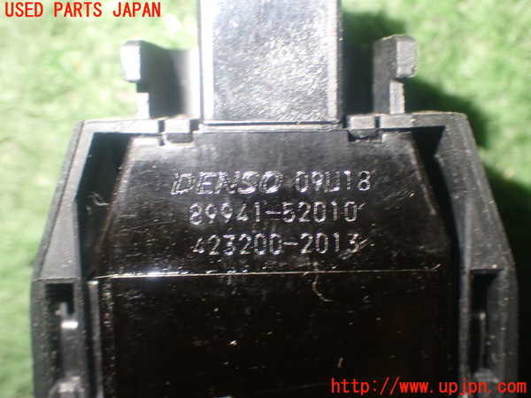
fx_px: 767
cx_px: 266
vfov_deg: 29.1
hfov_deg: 38.2
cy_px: 199
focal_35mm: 50
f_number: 3.2
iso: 800
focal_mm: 9.01
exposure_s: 1/25
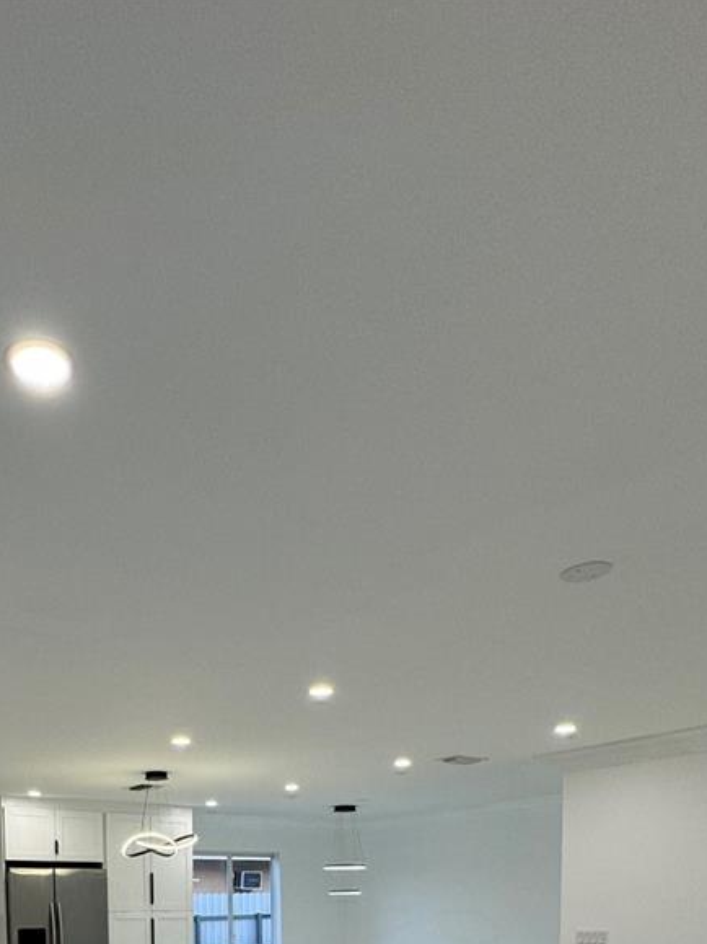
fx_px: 790
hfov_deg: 47.0
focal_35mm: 29
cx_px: 209
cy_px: 973
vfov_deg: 48.8
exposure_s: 1/120
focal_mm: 2.22
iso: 64
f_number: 2.2
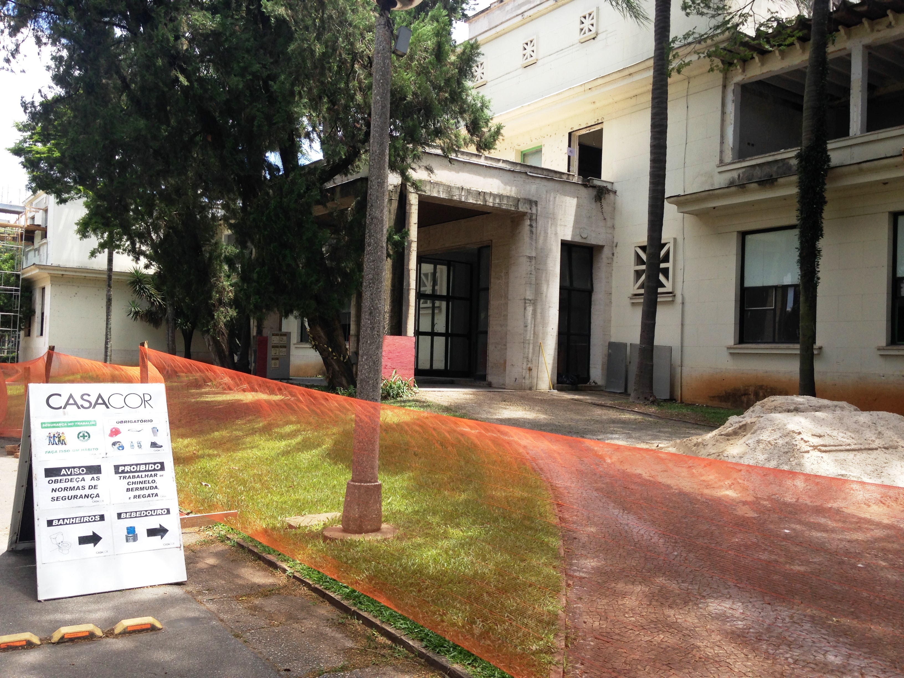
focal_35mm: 33
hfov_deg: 55.4
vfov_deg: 42.9
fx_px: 862
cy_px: 339
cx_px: 452
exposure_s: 1/471
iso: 50
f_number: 2.4
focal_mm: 4.12
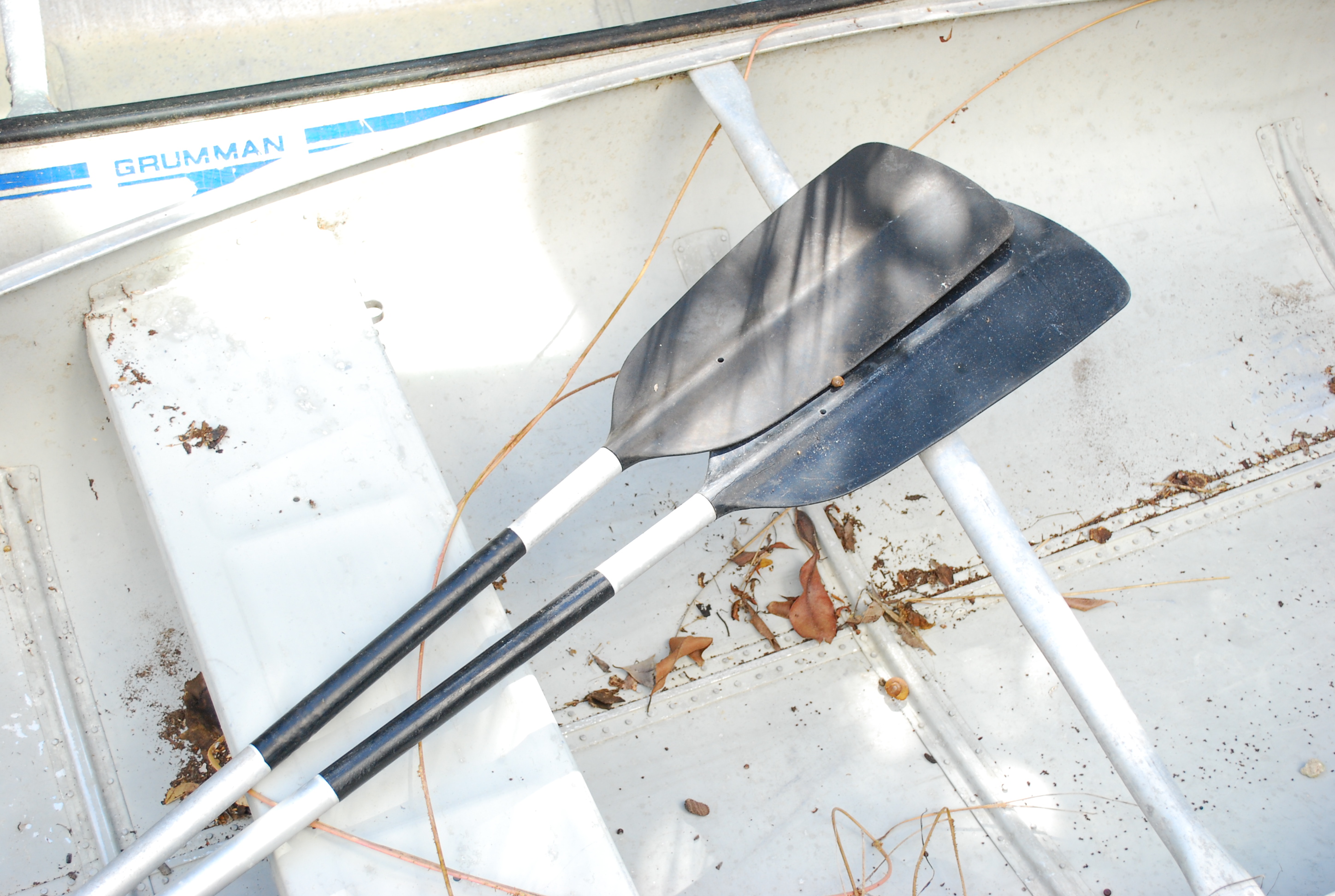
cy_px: 448
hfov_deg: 41.0
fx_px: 1784
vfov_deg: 28.2
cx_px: 668
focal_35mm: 48
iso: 400
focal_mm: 32
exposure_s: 1/160
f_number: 5
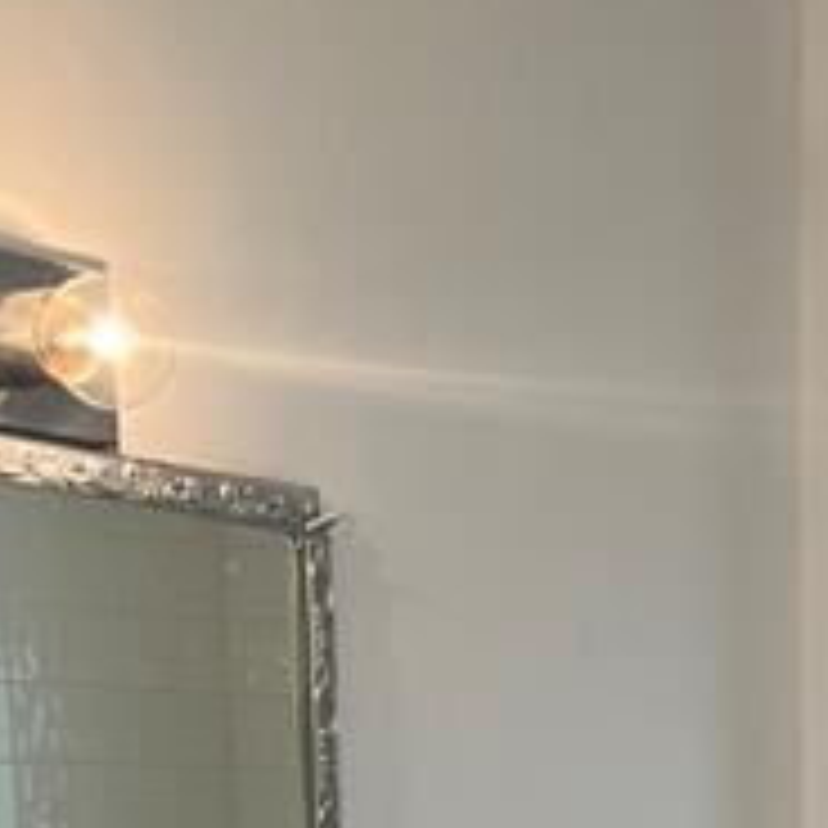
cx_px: 1076
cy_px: 1413
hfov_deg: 17.0
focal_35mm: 96
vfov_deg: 15.9
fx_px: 2598
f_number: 1.5
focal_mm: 5.7
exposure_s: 1/120
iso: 64
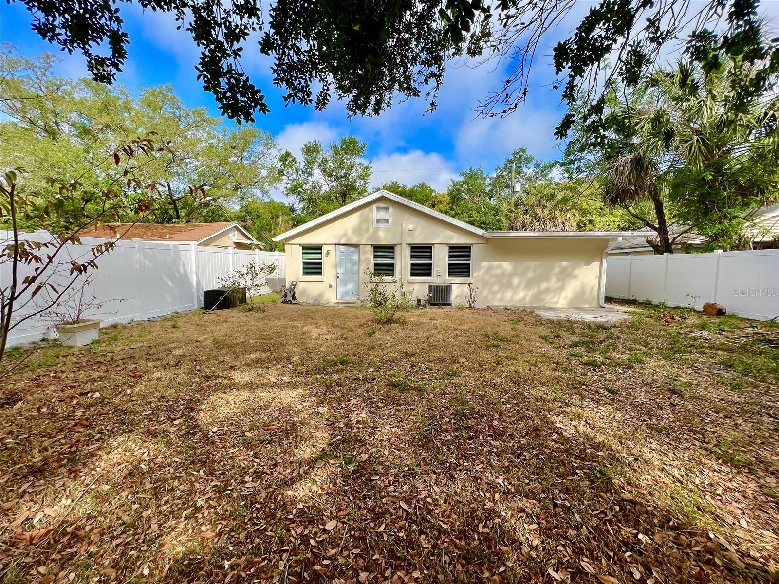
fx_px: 293
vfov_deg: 89.9
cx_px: 390
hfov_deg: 106.2
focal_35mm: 13
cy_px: 292
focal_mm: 1.57
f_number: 1.8
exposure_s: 1/1376
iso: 32
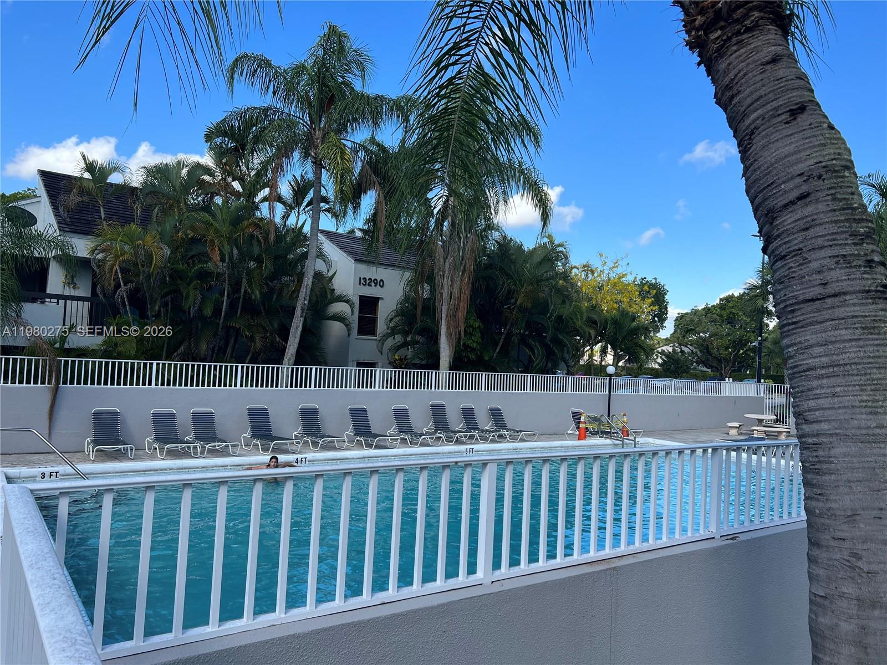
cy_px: 332
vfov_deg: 53.1
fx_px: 666
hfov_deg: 67.3
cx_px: 444
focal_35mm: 26
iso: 50
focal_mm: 5.7
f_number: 1.5
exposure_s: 1/2208
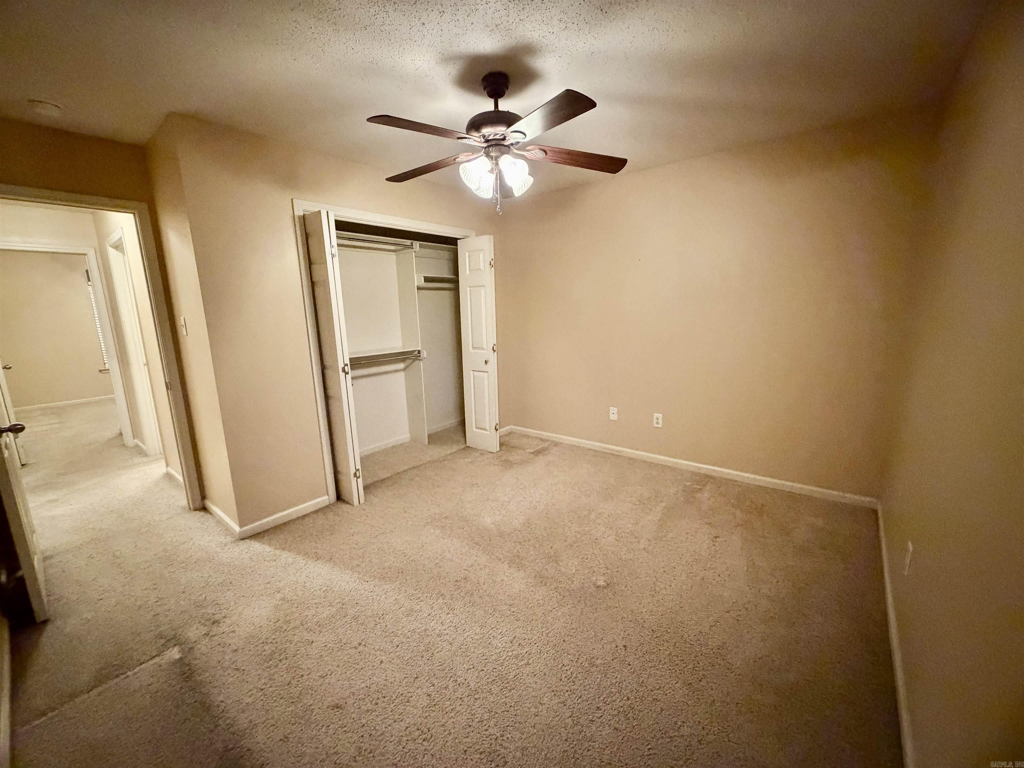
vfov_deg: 85.7
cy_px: 384
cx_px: 512
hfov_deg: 102.1
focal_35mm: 14
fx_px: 414
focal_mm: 2.22
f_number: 2.2
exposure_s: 1/40
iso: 1250
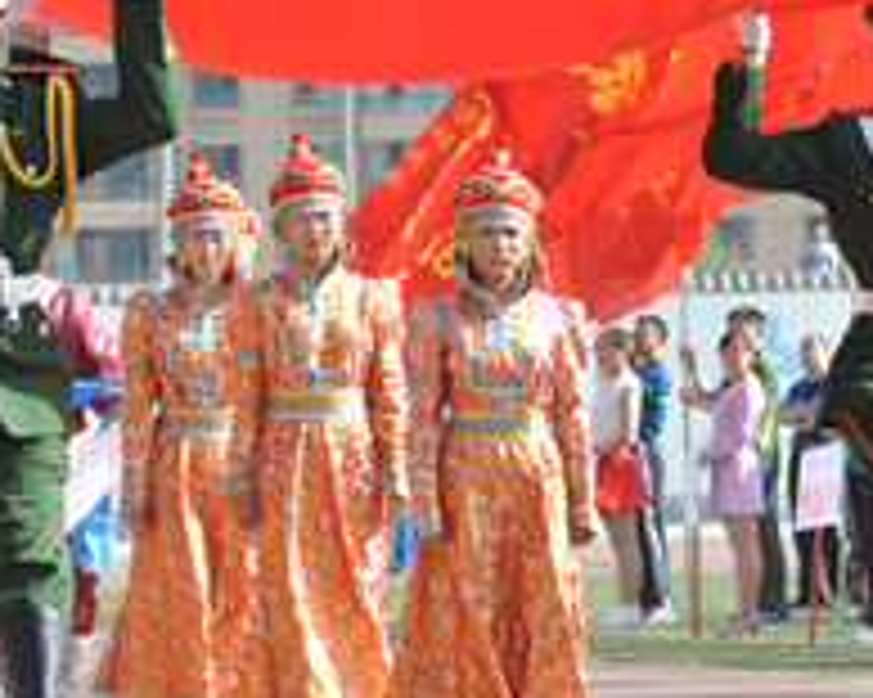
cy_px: 234
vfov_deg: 4.1
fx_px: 9845
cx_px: 788
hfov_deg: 5.1
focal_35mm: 381
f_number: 7.1
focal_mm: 105
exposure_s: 1/250
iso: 200
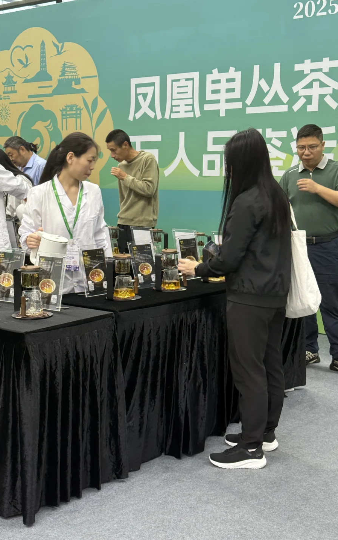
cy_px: 270
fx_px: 752
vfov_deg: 39.6
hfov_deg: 25.3
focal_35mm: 51
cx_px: 153
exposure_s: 1/50
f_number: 1.78
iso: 125
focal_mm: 6.76
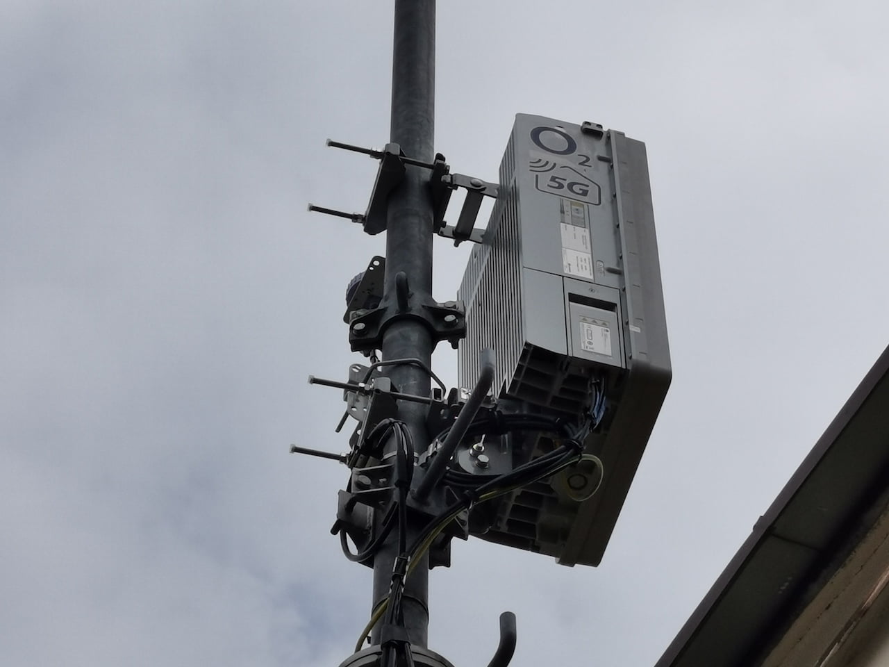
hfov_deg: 17.1
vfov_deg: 12.9
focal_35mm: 115
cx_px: 444
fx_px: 2953
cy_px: 334
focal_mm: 5.56
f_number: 1.6
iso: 50
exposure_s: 1/8264
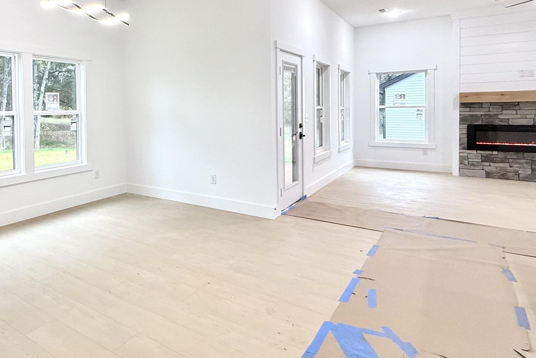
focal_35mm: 25
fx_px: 372
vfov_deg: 50.3
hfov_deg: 67.0
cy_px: 117
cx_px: 135
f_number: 2.2
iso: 250
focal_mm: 2.22
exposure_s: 1/120
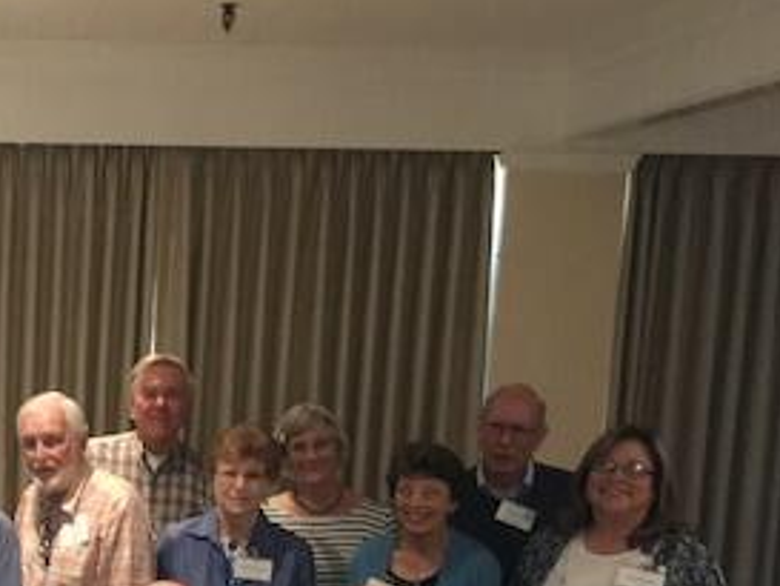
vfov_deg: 21.0
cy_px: 566
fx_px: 1533
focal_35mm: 68
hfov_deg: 26.0
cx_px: -117
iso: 160
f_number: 2.2
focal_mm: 4.15
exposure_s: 1/16
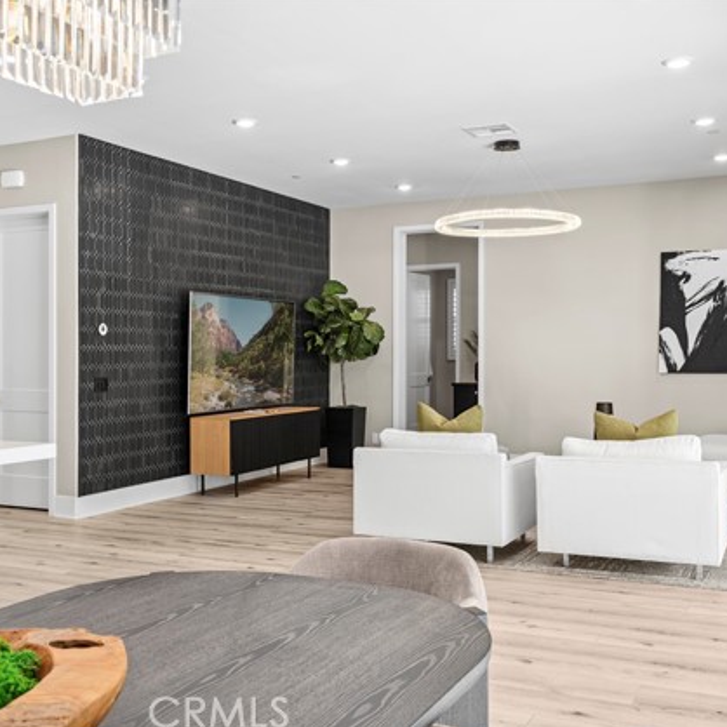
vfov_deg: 42.8
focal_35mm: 39
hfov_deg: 42.8
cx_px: 348
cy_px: 367
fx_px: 927
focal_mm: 30
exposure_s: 1/20
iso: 320
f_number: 9
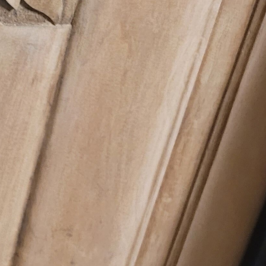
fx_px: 974
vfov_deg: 14.2
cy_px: -168
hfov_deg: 12.7
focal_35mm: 112
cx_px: -338
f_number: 1.8
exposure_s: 1/50
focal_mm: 5.4
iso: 640
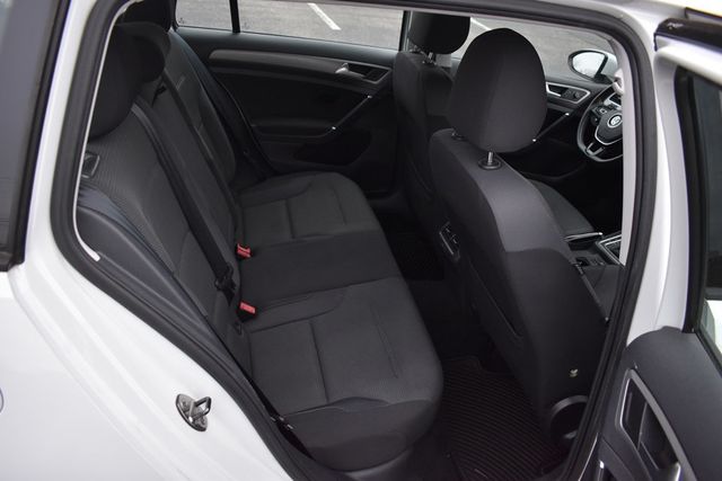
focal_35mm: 27
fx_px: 542
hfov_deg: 67.4
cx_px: 361
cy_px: 240
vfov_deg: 48.0
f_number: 3.5
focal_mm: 18
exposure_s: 1/160
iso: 800
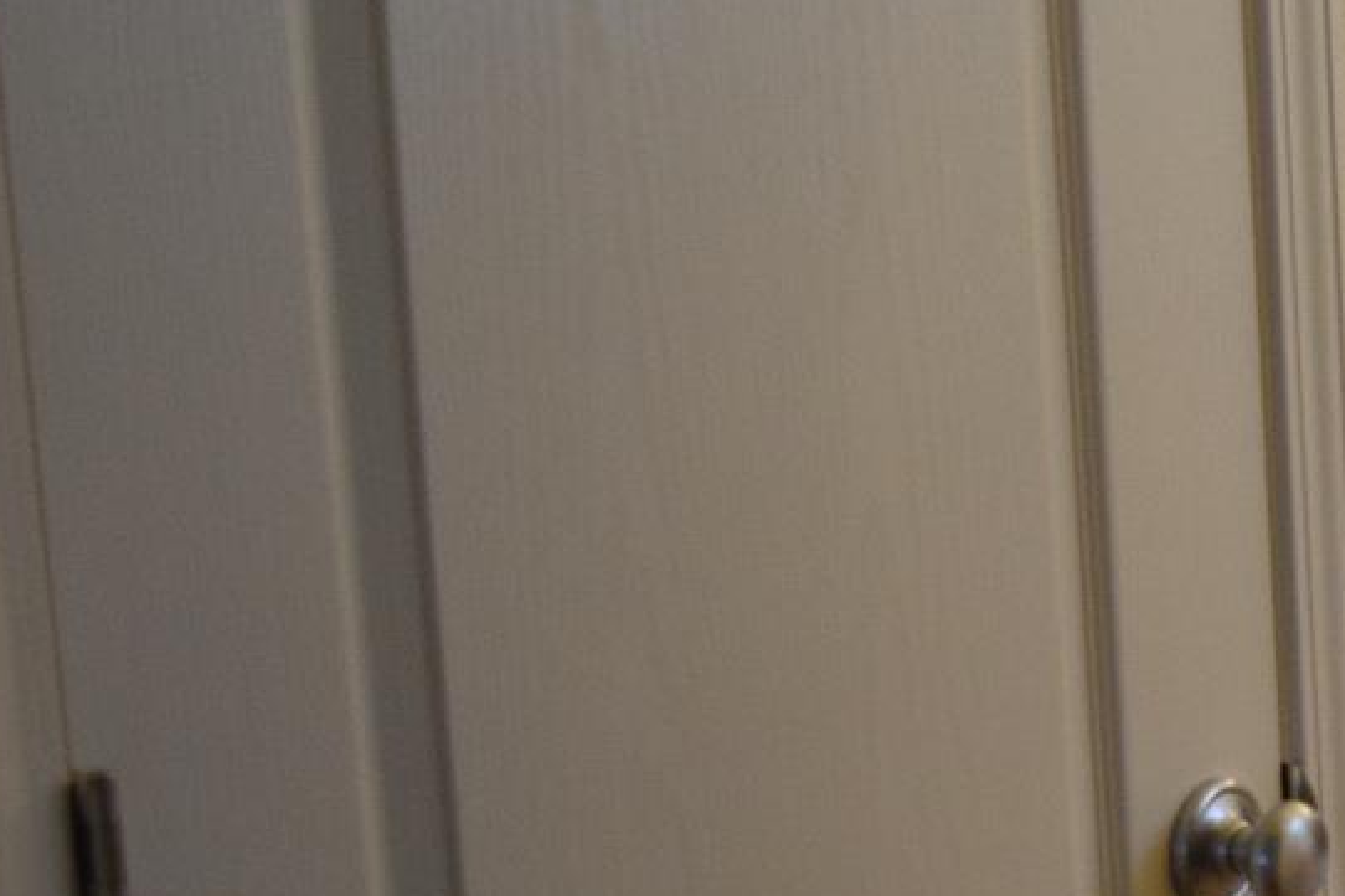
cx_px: 1829
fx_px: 4034
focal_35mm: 108
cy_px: 422
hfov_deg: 17.5
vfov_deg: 12.7
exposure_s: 1/60
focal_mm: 26
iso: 1100
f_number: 4
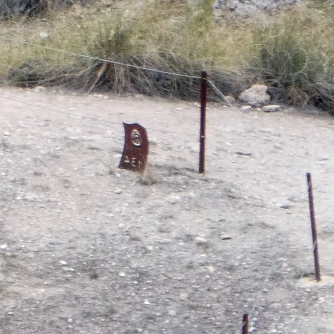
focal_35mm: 1556
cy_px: 458
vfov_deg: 1.1
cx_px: -445
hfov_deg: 1.1
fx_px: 16986
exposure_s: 1/80
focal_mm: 44.8
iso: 80
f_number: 5.5
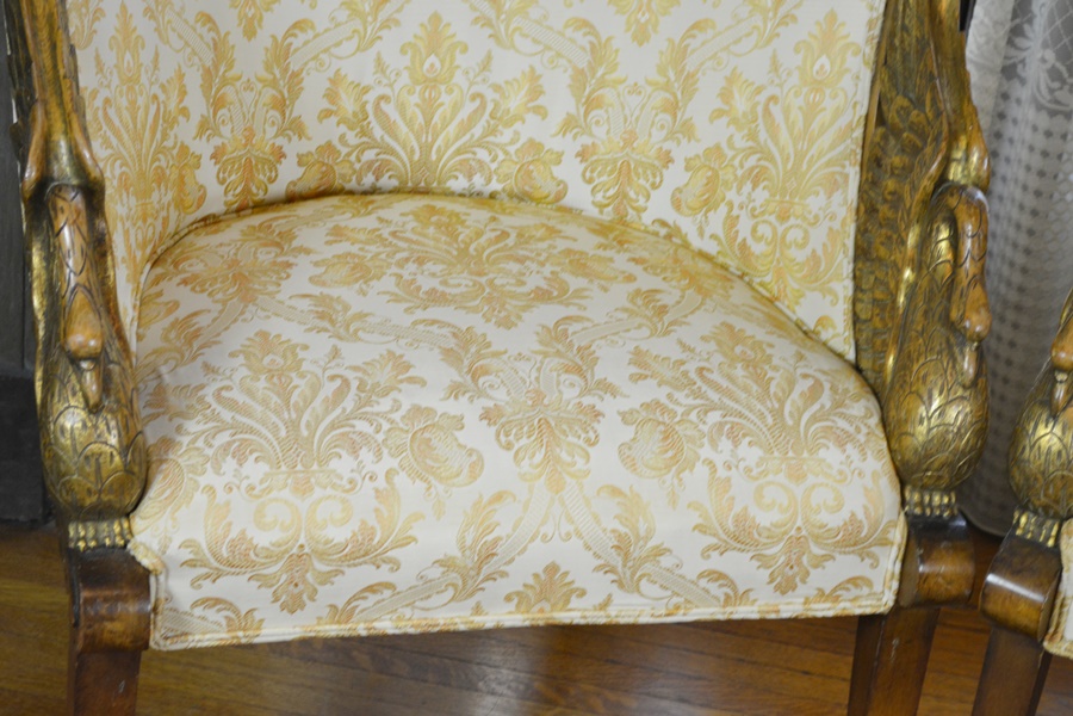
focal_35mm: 75
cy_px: 358
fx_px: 2235
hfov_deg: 27.0
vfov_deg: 18.2
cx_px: 536
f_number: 5.6
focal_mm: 50
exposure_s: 1/50
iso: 800
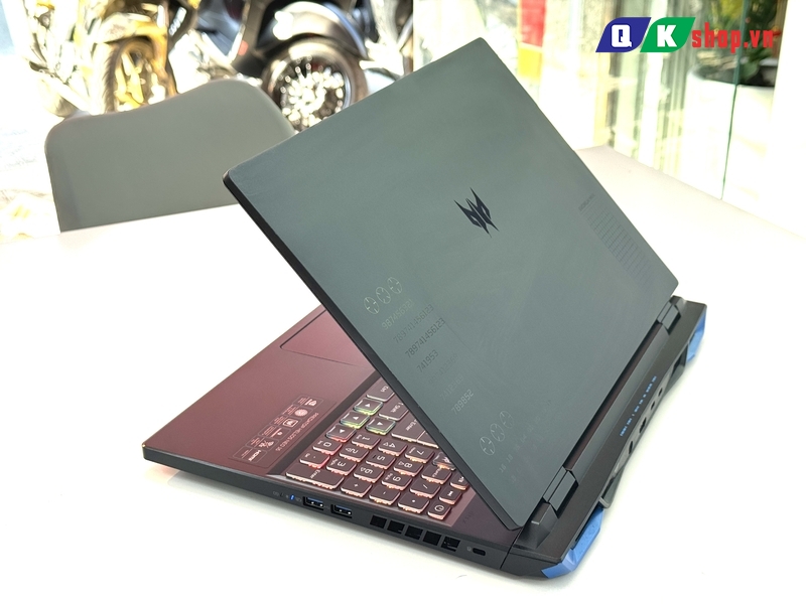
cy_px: 302
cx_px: 403
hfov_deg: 39.7
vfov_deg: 30.3
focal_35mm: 48
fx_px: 1118
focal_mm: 6.76
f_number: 1.78
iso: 64
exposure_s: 1/177
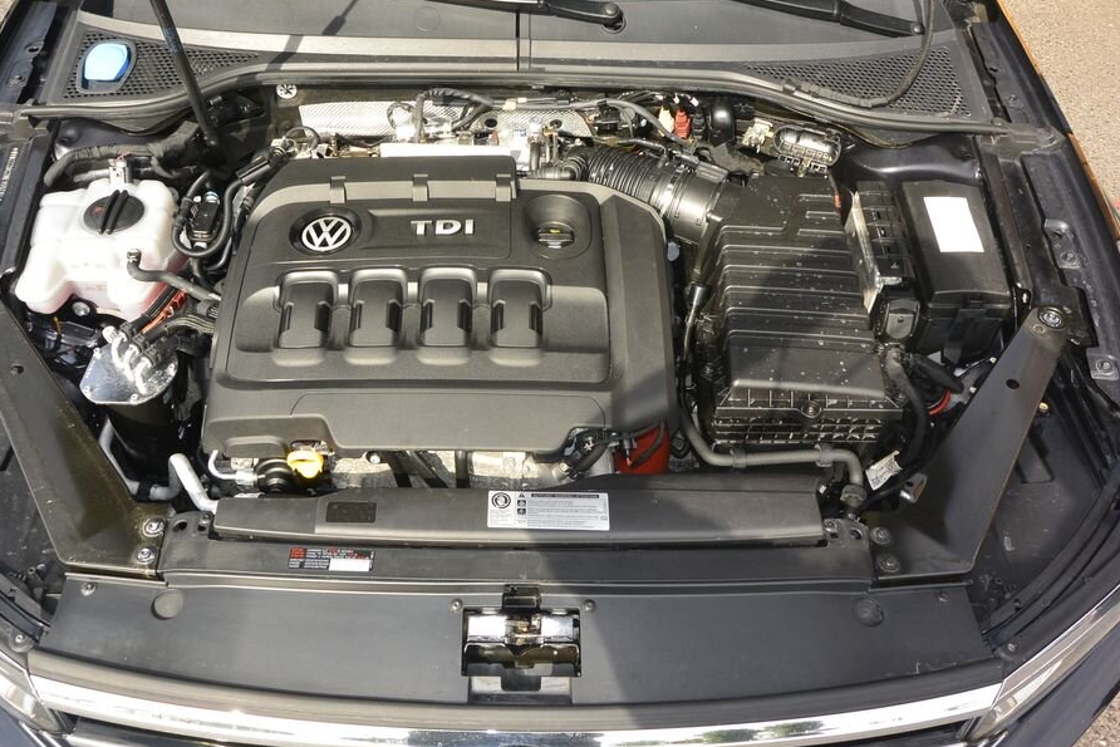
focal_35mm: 31
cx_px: 519
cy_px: 345
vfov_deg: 42.3
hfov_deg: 60.2
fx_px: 965
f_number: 5.6
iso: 160
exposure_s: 1/250
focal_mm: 10
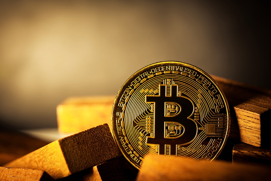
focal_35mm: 60
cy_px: 90
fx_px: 452
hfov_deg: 33.4
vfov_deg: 22.6
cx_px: 136
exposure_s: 1/100
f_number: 8
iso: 400
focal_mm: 60
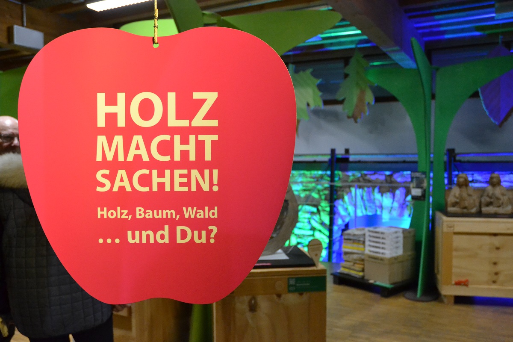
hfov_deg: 53.1
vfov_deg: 36.9
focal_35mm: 36
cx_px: 256
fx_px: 513
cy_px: 171
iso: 3200
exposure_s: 1/50
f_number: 3.8
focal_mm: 24
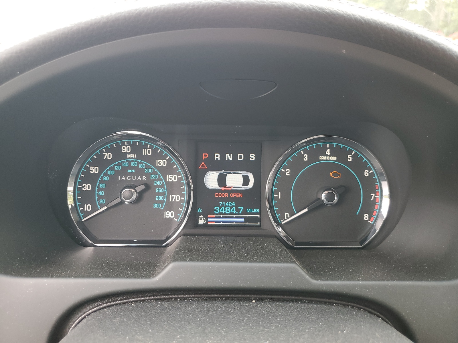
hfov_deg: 67.3
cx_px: 229
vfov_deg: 53.1
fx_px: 344
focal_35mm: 26
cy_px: 172
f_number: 1.5
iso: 54
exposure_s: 1/60.2
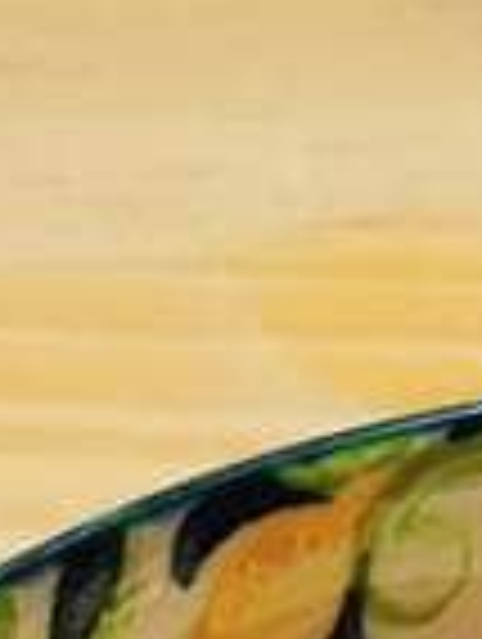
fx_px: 4220
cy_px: 2016
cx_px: -351
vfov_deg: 7.5
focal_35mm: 228
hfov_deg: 6.4
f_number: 1.6
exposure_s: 1/135
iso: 50
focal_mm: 5.56
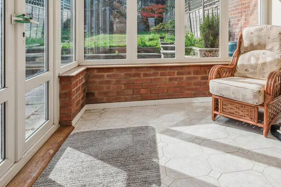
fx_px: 211
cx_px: 187
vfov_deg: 45.4
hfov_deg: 65.6
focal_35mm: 27
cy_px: 36
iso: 100
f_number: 9
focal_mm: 16
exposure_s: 1/160
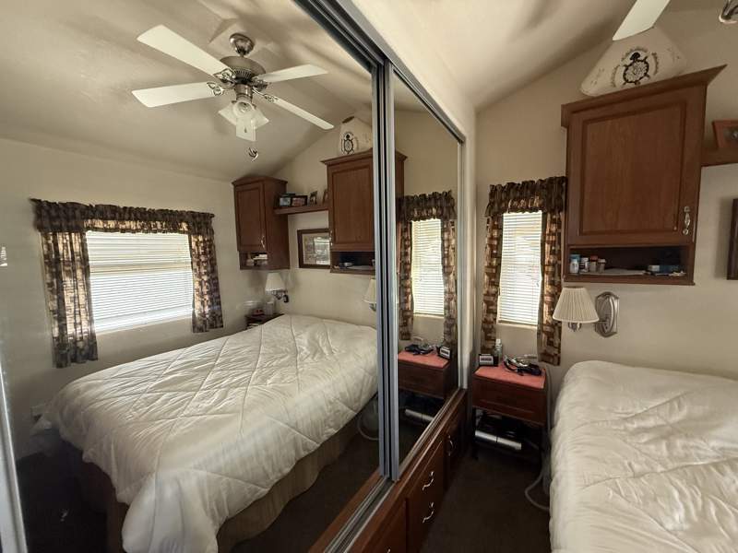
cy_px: 276
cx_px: 369
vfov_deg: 85.7
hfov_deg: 102.1
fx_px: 298
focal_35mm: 14
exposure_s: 1/60
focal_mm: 2.22
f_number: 2.2
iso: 400
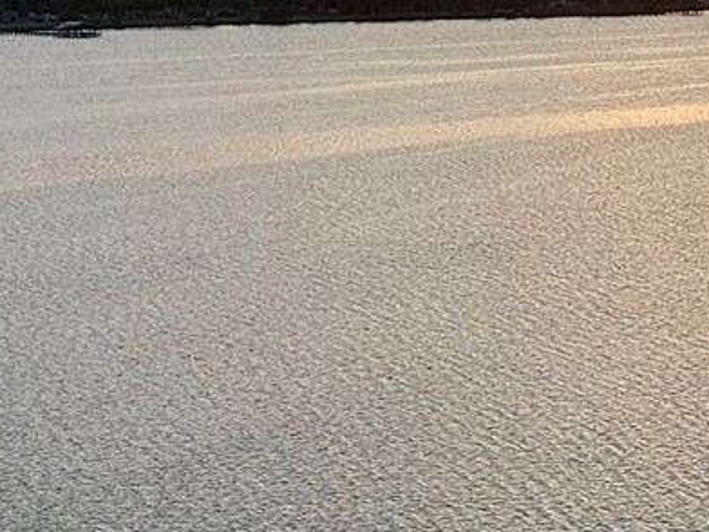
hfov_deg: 18.0
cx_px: 1053
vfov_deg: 15.0
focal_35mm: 98
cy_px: 87
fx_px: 2007
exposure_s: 1/1812
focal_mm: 6.86
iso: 80
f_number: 1.78
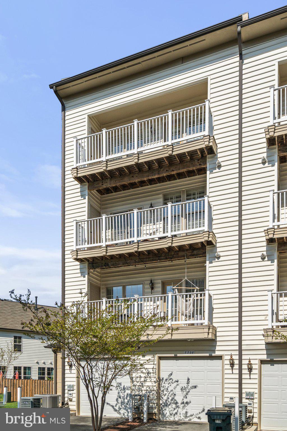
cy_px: 216
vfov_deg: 63.7
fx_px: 347
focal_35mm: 29
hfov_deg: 45.0
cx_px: 144
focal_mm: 29
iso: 400
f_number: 8
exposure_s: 1/2500
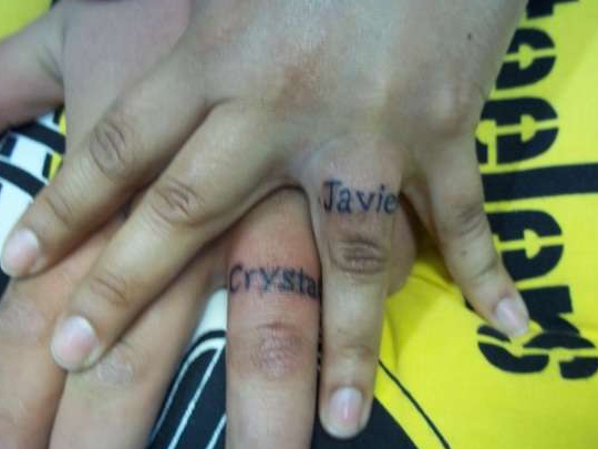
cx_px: 280
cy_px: 241
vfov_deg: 35.9
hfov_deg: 46.8
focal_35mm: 40
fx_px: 691
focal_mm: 6.5
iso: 160
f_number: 3.1
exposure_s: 1/10
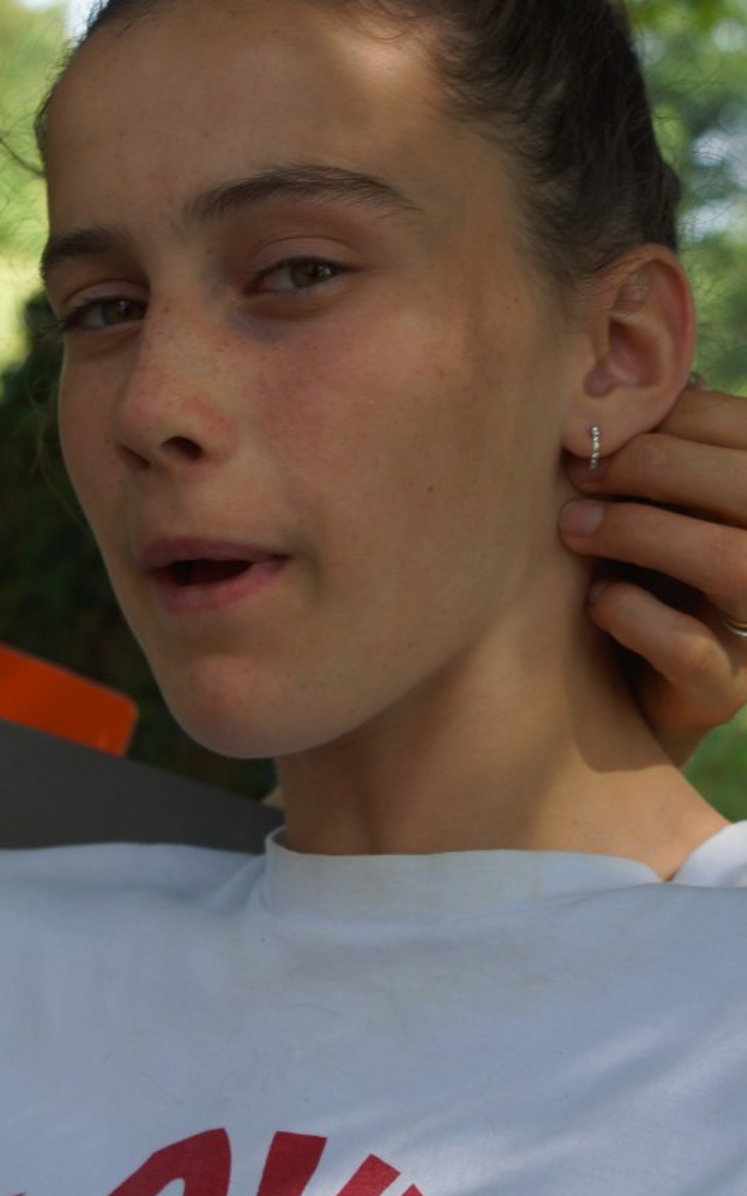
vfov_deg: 20.1
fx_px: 3383
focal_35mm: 104
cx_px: 161
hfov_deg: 12.6
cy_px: 598
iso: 200
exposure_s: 1/160
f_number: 5.6
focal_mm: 45
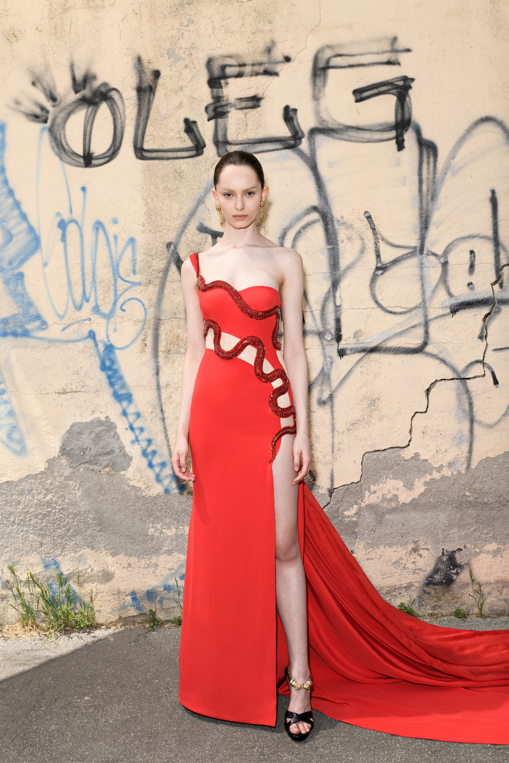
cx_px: 254
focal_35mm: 35
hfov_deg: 37.9
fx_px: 742
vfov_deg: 54.4
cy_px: 382
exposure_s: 1/250
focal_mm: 35
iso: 100
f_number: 11
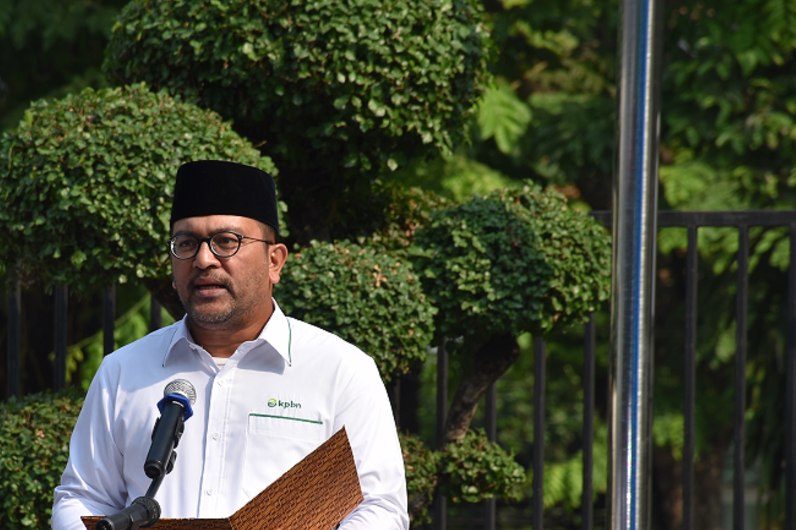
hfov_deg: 6.4
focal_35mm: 323
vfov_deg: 4.3
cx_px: 218
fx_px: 7140
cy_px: 377
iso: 100
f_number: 8
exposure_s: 1/200
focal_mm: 140
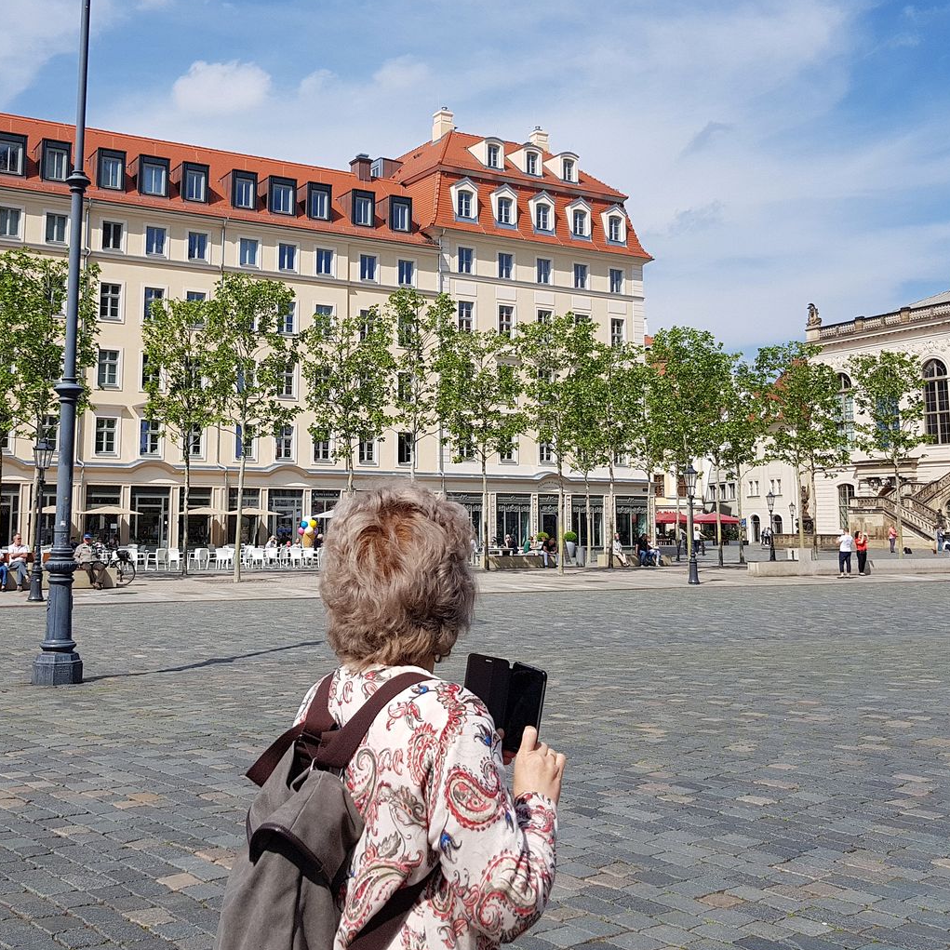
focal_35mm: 36
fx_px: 1118
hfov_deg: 45.7
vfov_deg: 45.9
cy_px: 400
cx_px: 367
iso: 50
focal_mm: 4.2
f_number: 1.7
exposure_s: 1/2800
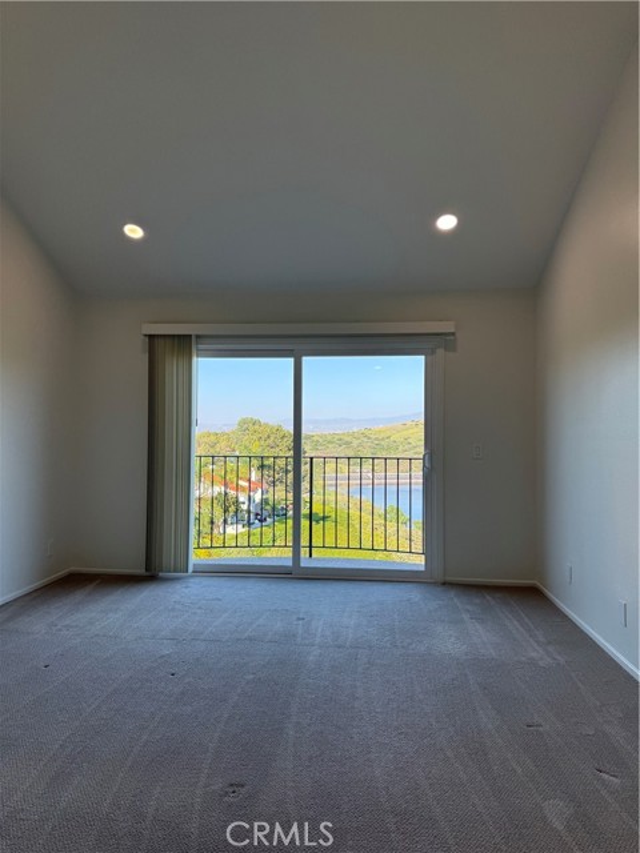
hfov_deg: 56.8
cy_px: 426
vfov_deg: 71.6
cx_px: 320
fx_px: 592
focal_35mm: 24
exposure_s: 1/567
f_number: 1.78
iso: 100
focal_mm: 6.76
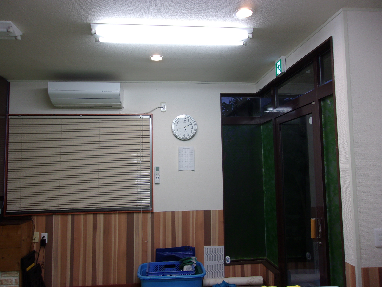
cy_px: 144
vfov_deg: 51.4
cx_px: 191
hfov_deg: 65.3
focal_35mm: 27
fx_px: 298
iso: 80
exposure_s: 1/38
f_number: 3
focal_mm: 4.9
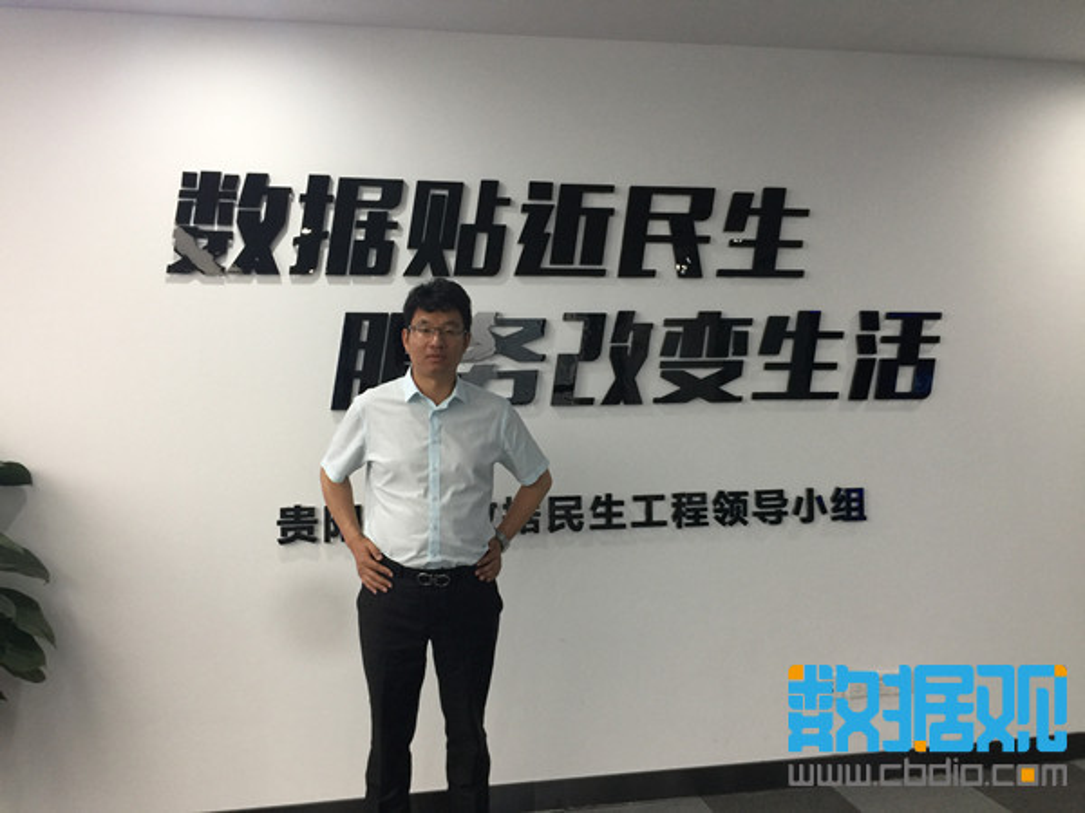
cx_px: 542
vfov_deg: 48.2
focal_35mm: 29
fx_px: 909
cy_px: 406
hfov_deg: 61.7
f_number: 2.2
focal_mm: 4.15
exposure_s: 1/33
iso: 50
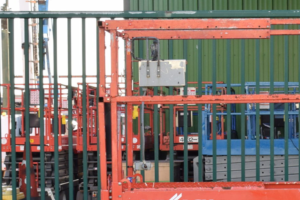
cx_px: 267
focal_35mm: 132
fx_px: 1101
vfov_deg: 10.3
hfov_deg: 15.4
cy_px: 191
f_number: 7.1
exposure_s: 1/200
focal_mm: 32
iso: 400
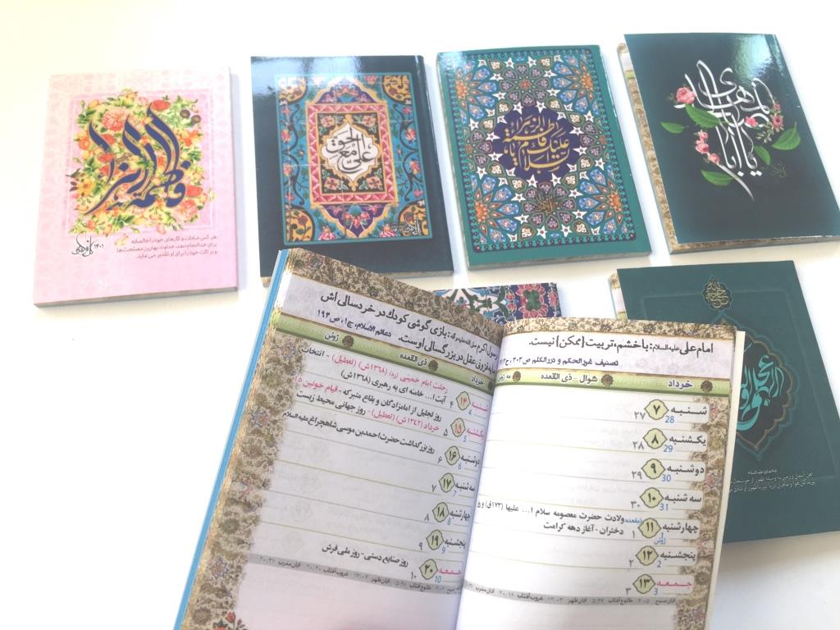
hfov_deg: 61.7
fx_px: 704
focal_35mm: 29
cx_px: 420
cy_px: 315
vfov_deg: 48.2
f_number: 2.2
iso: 32
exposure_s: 1/102
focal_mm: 4.15
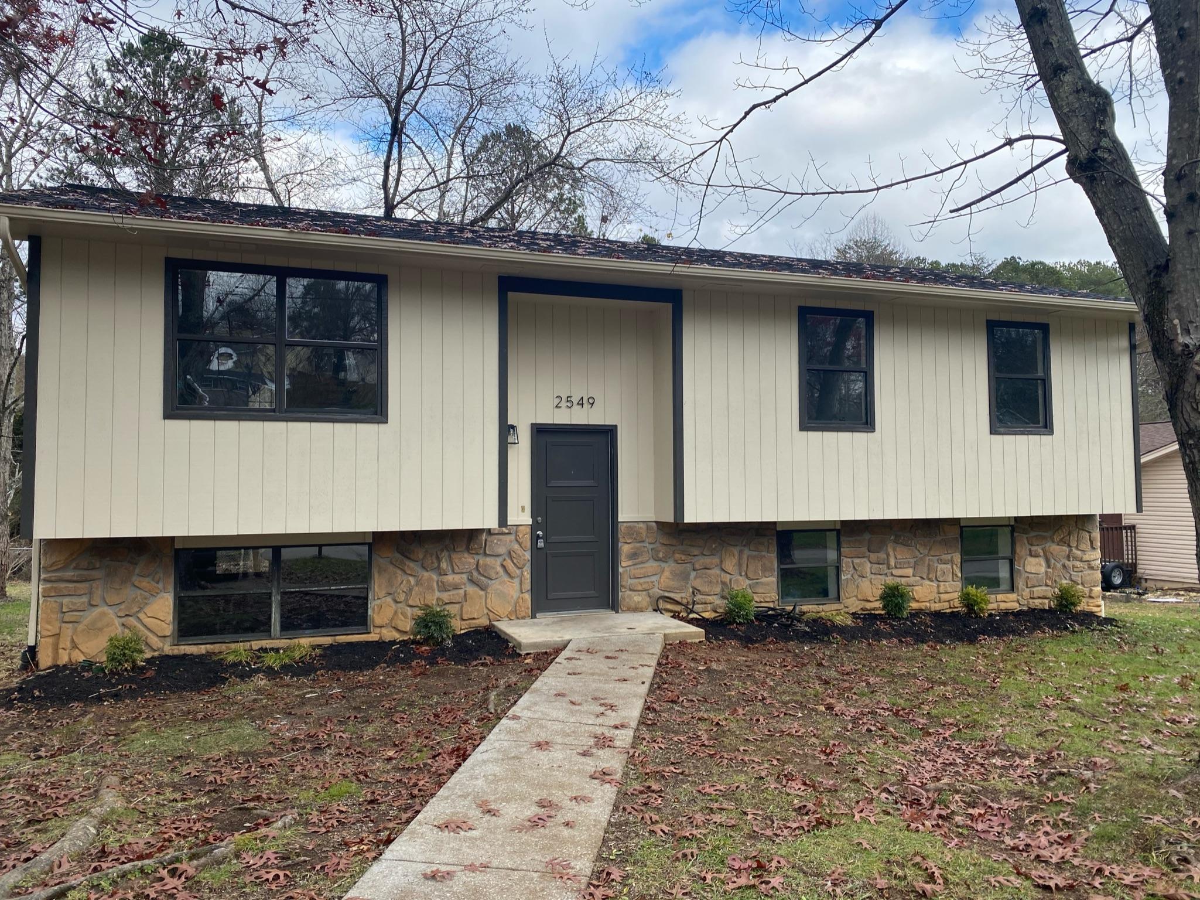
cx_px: 600
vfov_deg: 53.0
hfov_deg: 67.3
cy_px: 450
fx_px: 901
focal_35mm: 26
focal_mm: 4.25
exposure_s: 1/839
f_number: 1.8
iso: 32
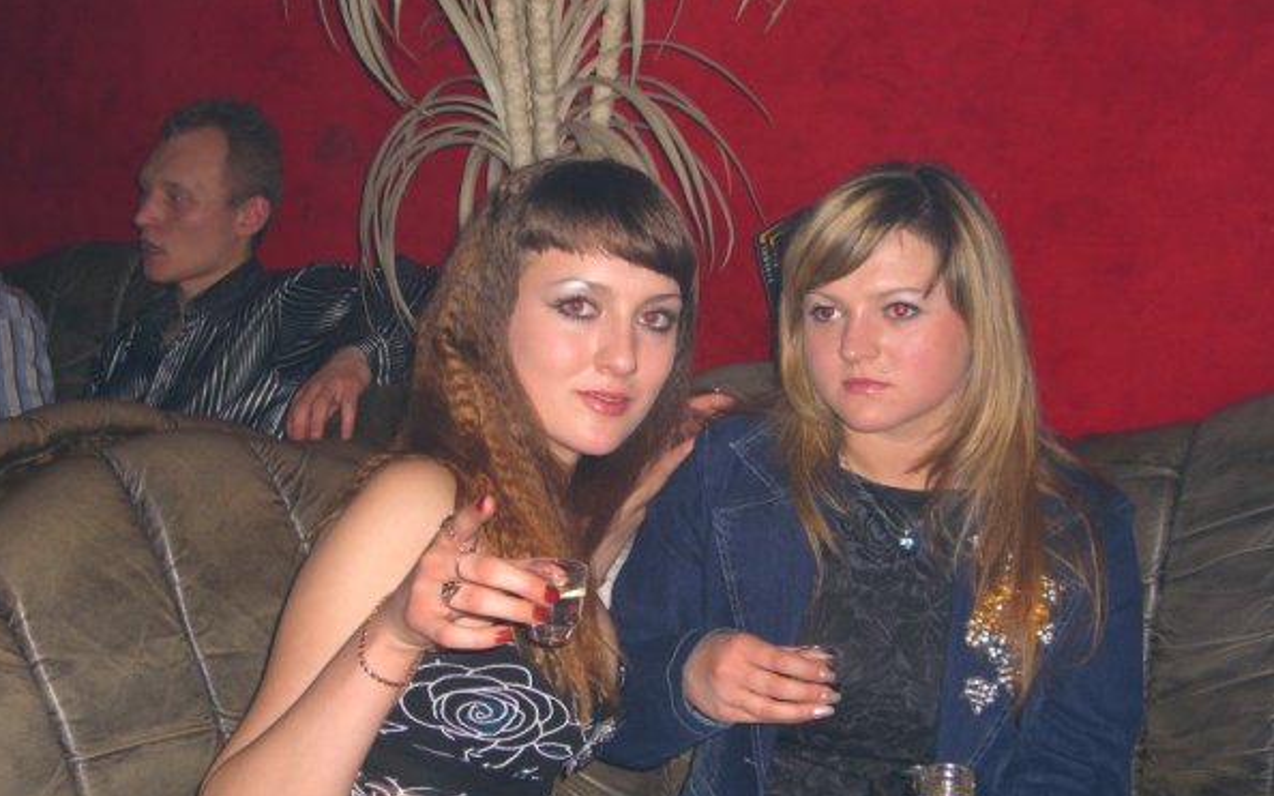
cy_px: 474
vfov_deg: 21.3
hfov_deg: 33.5
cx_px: 635
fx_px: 2118
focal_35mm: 61
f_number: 3.6
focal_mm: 11.8
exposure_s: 1/60
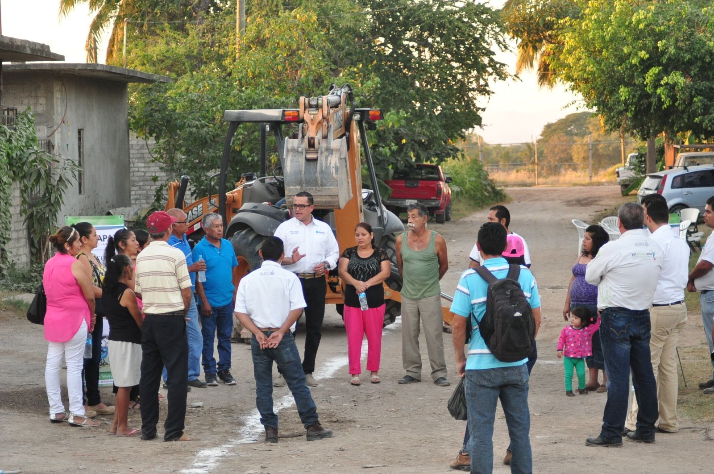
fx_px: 2080
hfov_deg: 19.5
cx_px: 357
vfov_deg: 13.0
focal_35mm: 105
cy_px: 237
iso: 800
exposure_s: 1/250
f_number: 4
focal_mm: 70
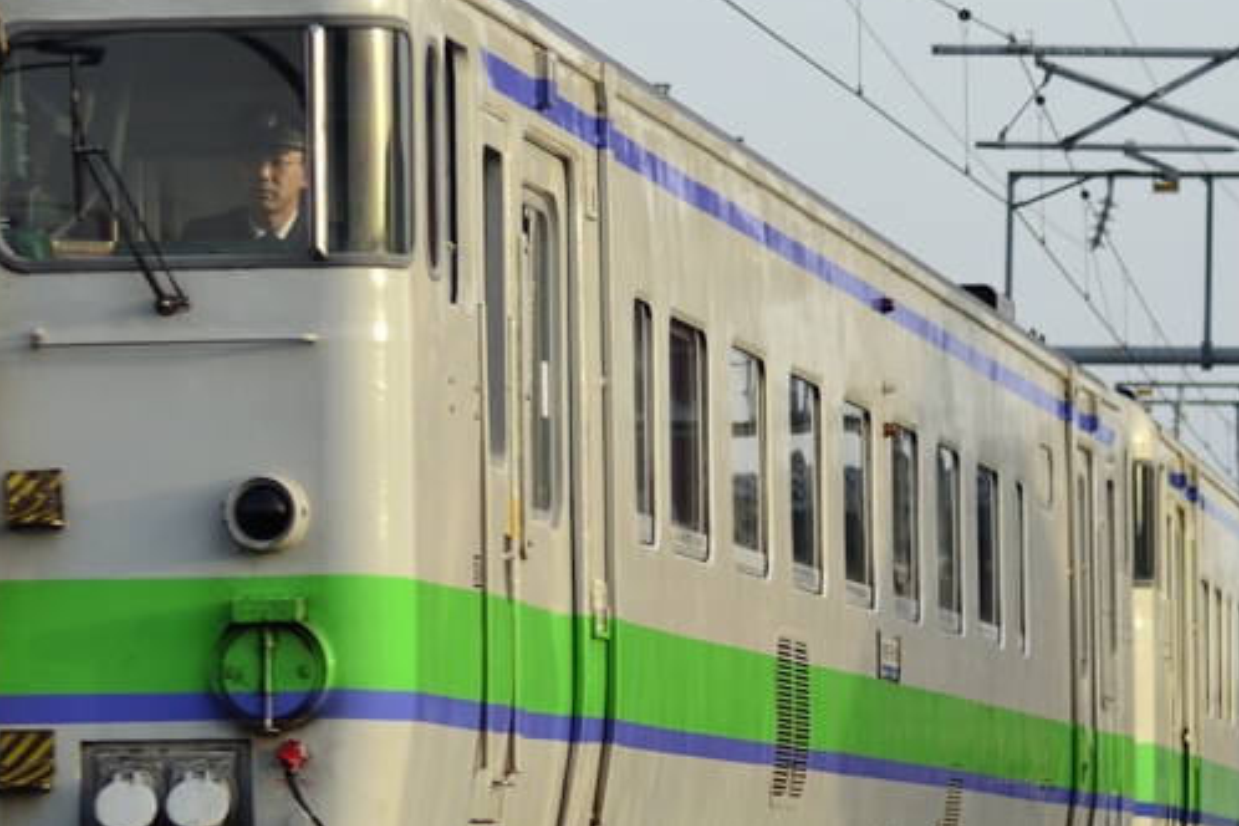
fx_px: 8707
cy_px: 612
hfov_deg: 8.1
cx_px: 249
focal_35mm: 253
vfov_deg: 5.4
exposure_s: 1/400
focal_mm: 82
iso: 200
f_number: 5.6
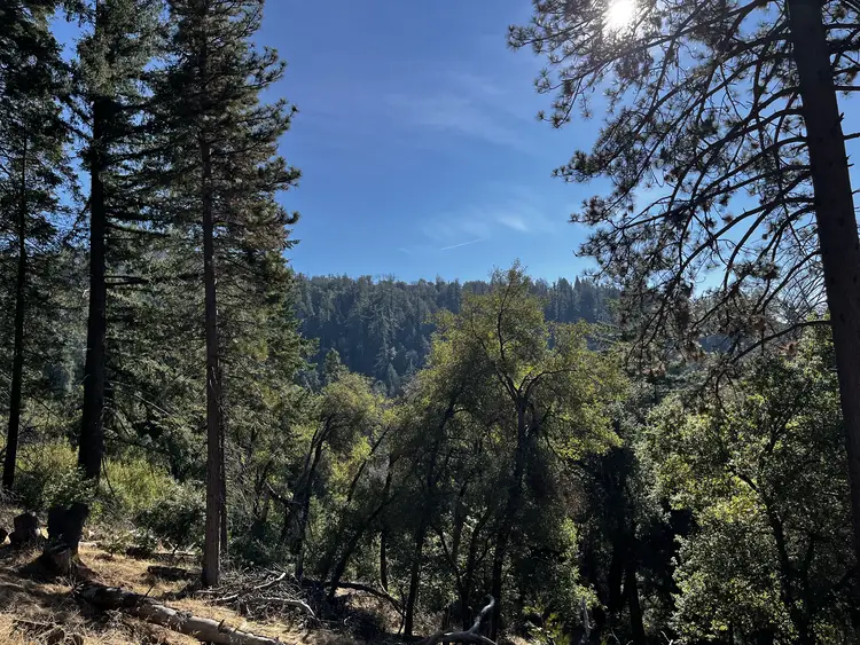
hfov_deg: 67.3
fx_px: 646
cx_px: 430
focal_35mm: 26
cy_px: 322
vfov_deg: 53.1
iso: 50
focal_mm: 5.1
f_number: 1.6
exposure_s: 1/3413
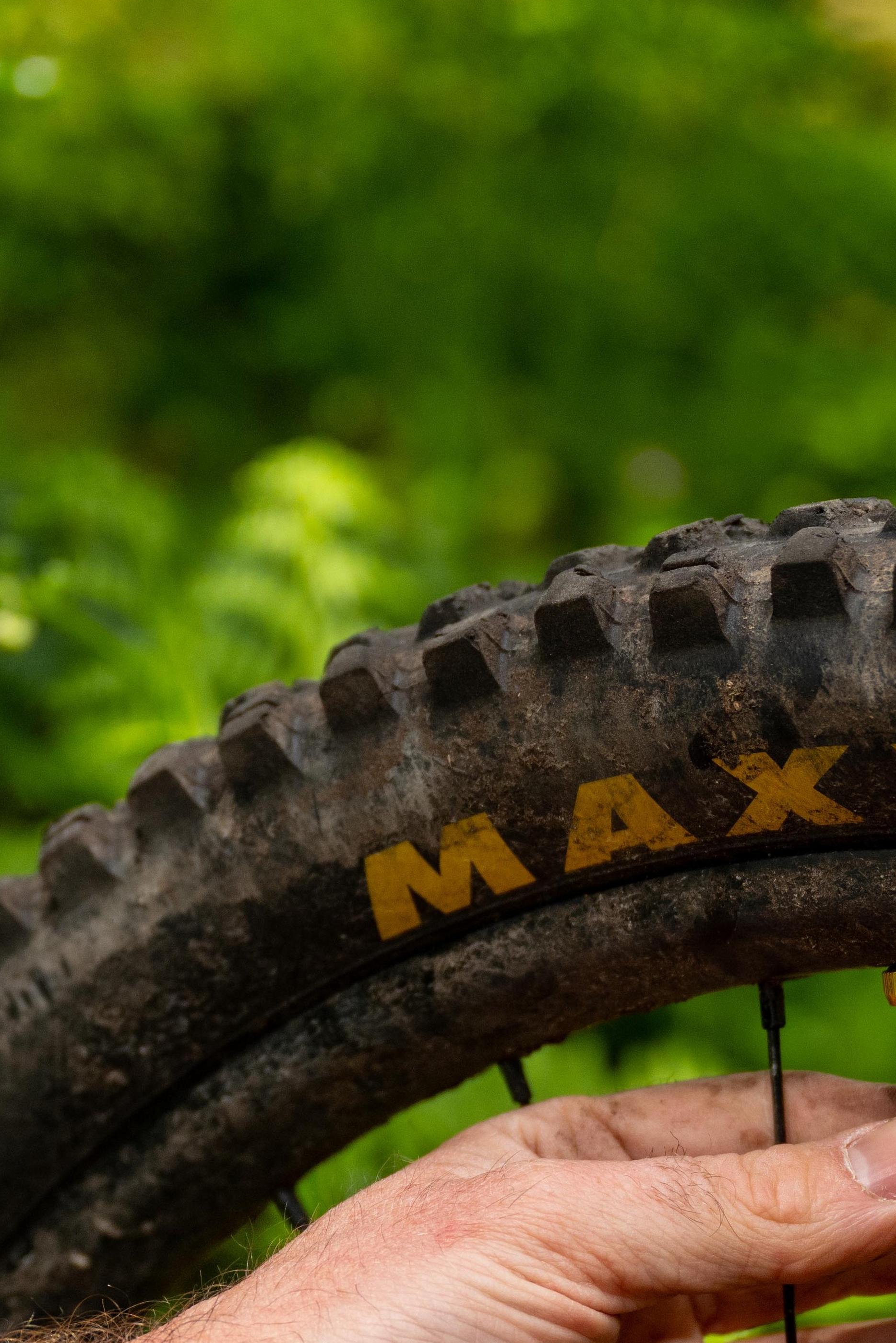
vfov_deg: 14.5
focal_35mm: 140
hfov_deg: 9.7
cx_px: 890
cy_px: 1220
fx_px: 5226
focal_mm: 49
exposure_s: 1/1250
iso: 400
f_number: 2.8
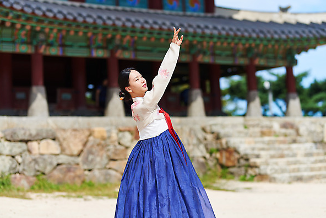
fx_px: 779
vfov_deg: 15.9
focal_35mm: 86
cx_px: 162
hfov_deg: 23.6
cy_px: 109
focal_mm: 85
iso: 100
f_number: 2
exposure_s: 1/4000
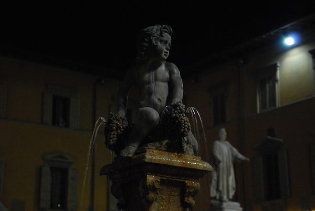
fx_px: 736
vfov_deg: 16.3
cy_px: 106
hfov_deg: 24.2
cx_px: 158
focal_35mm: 84
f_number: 5
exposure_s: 1/15
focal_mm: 56
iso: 1600
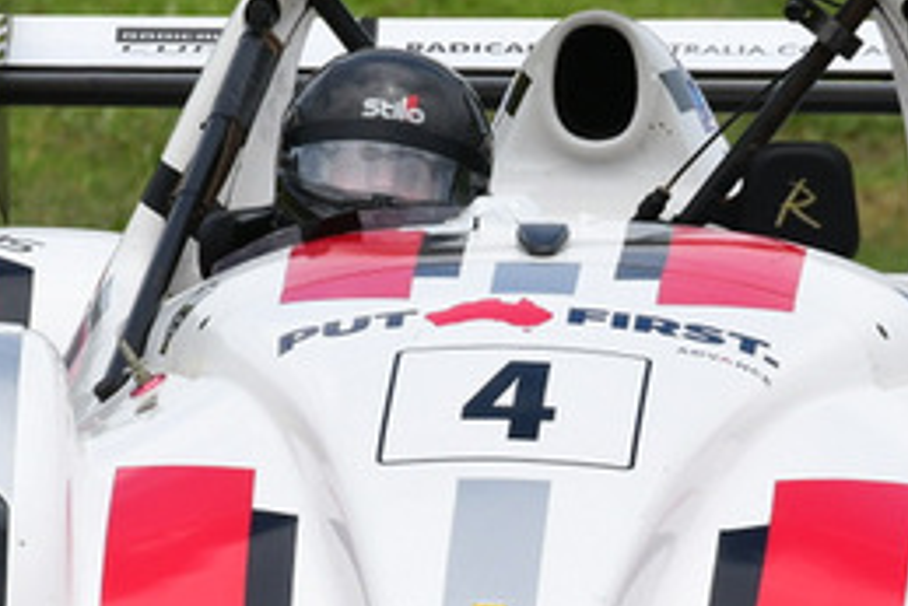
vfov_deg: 0.7
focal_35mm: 1899
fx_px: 47922
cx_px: 522
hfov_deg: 1.1
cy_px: 294
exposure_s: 1/640
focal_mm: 410
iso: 400
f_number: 11
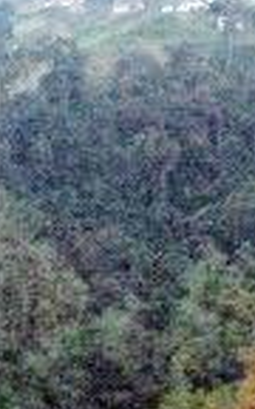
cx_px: -108
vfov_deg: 12.0
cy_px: 57
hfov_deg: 7.4
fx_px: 1935
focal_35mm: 174
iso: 100
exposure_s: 1/427
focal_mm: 6.11
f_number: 2.8
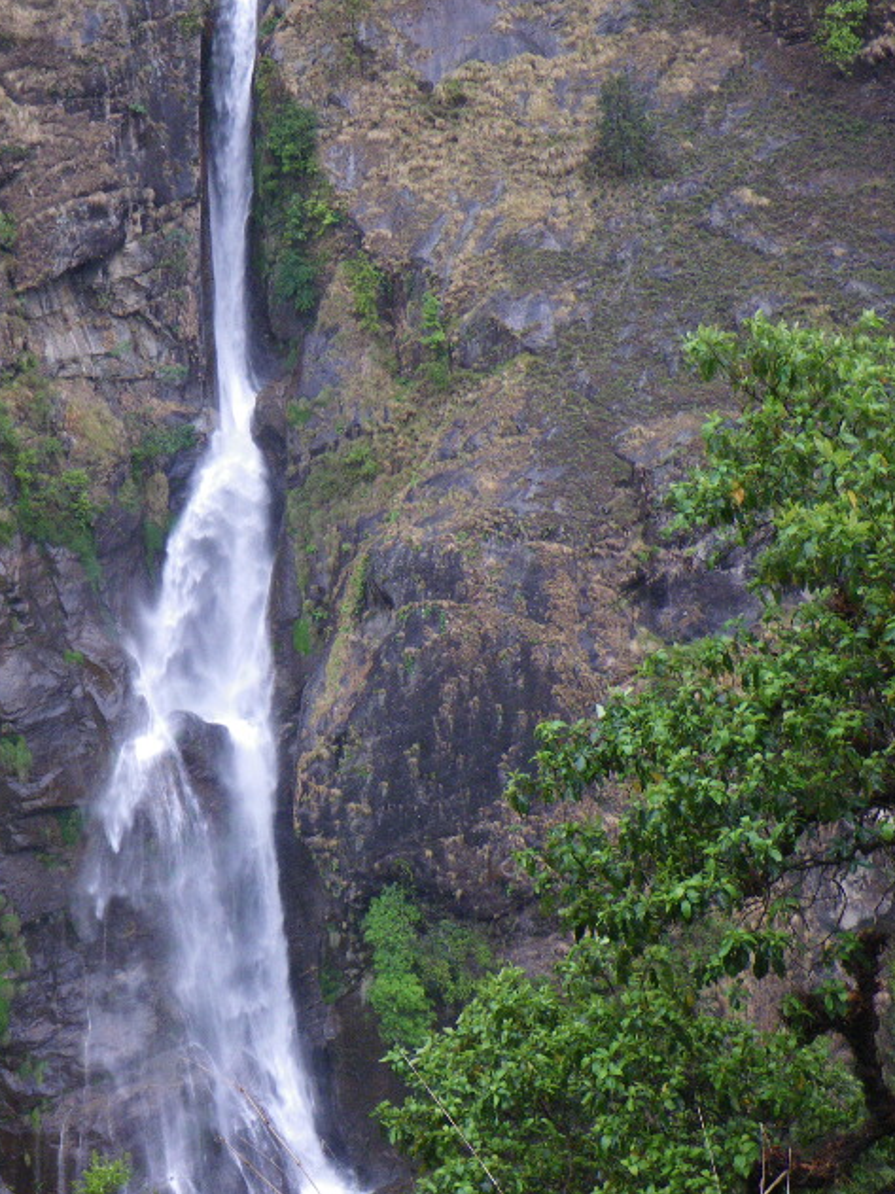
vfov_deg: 28.2
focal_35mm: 69
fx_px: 2379
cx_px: 203
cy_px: 604
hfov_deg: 21.1
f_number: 4.4
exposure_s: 1/60
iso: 250
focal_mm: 9.1
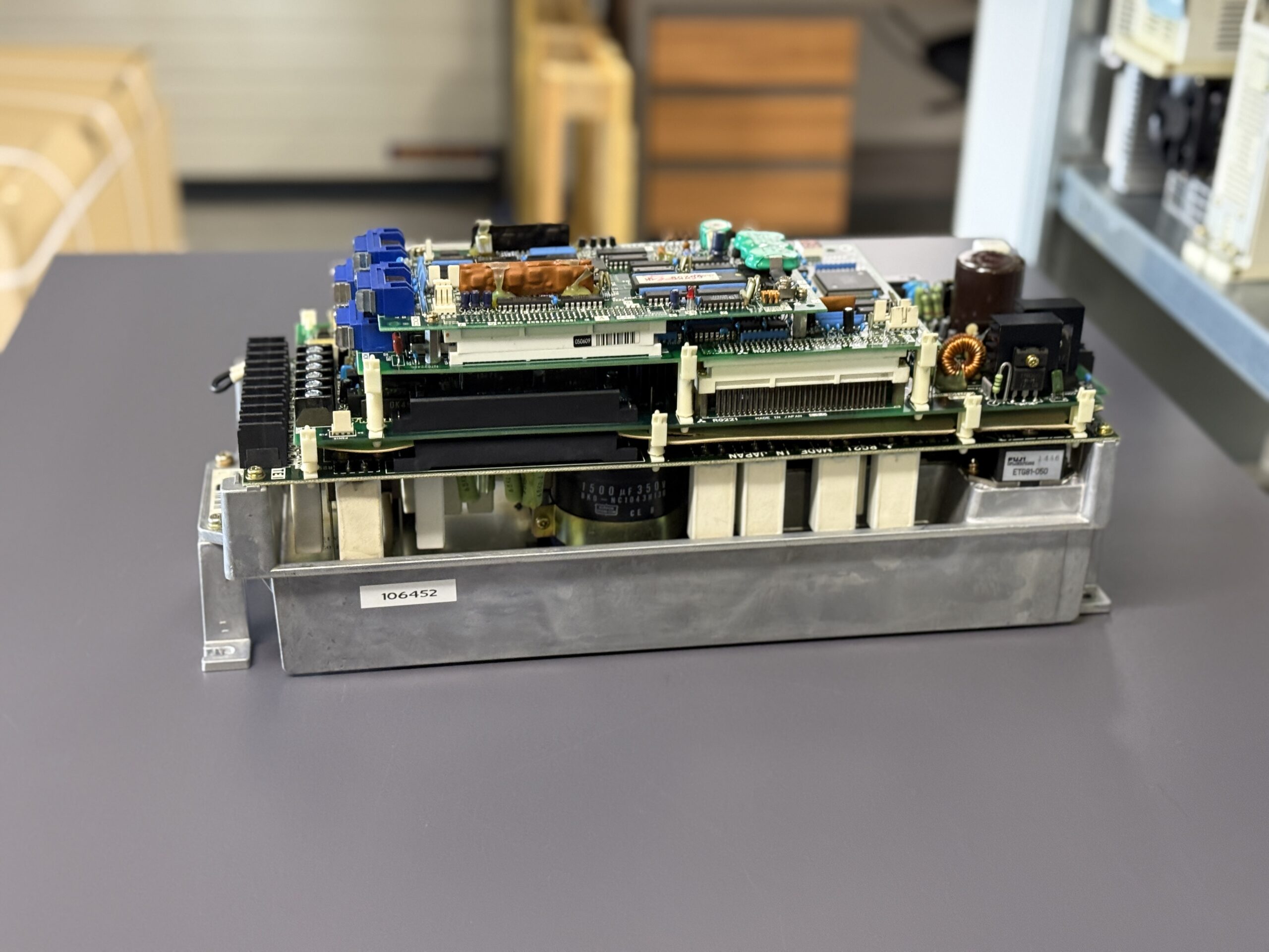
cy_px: 476
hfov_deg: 39.7
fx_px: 1760
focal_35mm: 48
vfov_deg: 30.3
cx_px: 634
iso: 200
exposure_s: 1/33
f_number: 1.78
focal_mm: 6.76
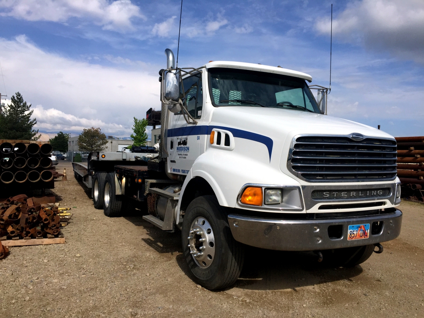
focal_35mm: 29
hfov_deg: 61.7
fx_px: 355
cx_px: 212
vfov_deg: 48.2
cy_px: 159
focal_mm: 4.15
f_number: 2.2
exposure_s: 1/3597
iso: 32
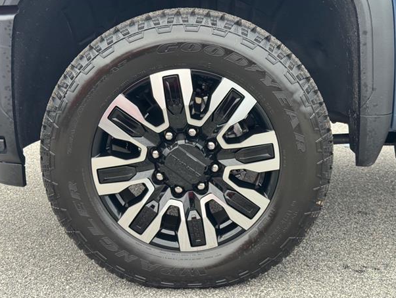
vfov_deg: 28.6
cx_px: 193
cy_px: 154
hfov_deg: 37.5
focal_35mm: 51
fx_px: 584
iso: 64
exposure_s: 1/259
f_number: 1.78
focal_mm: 6.76
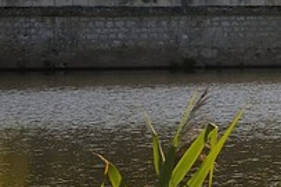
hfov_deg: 6.0
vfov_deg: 4.6
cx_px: 1020
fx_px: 2332
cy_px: -22
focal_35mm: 299
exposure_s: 1/200
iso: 200
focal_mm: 38
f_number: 13
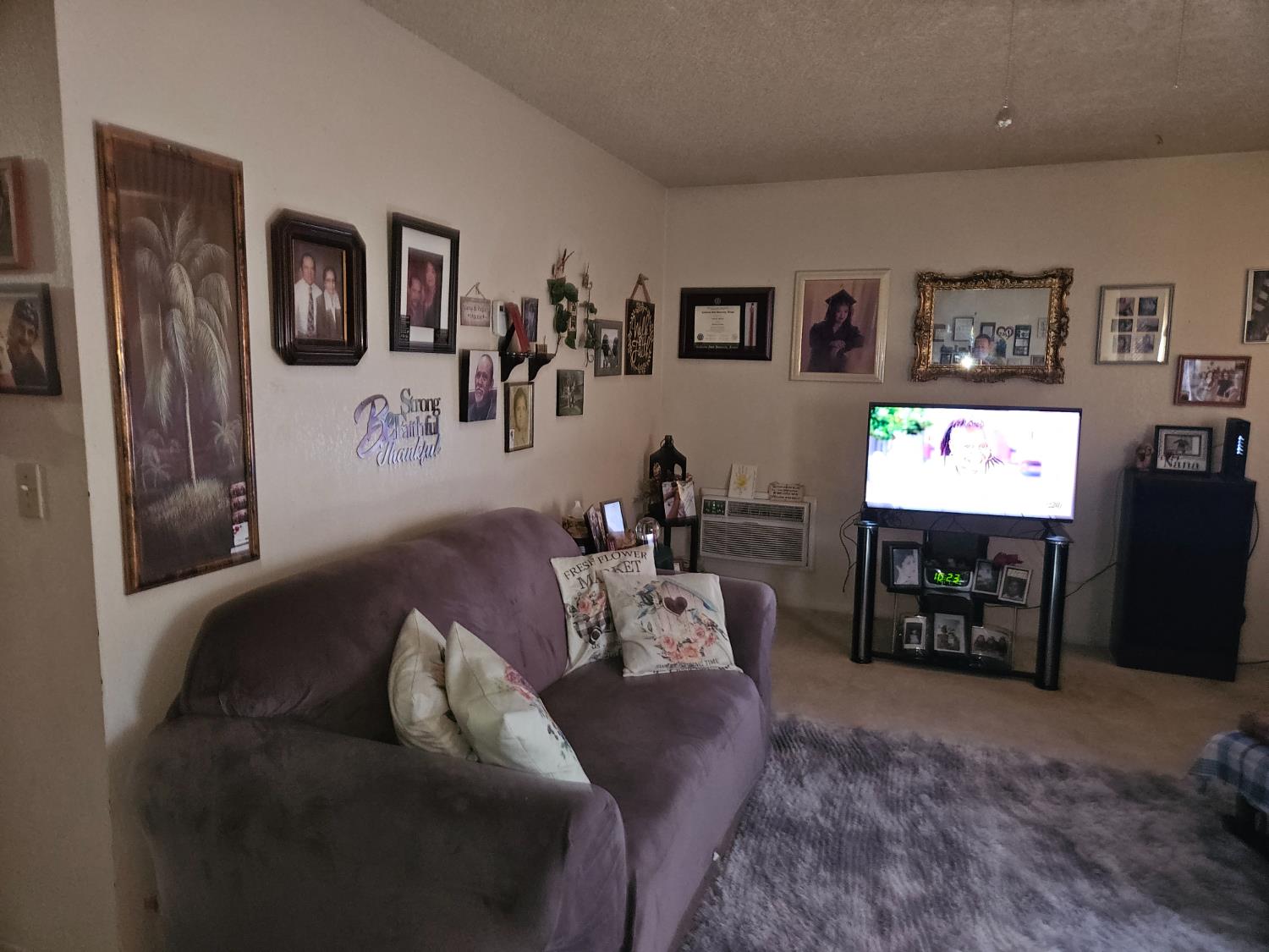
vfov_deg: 58.9
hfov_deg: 73.9
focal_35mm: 23
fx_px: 843
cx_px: 634
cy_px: 476
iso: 250
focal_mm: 5.4
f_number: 1.8
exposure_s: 1/9.52
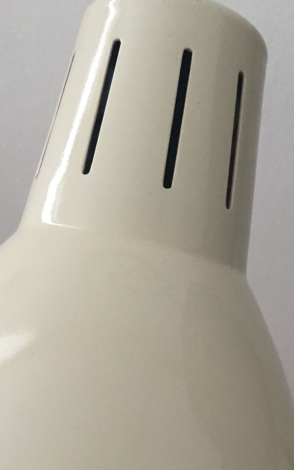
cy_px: 449
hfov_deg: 21.6
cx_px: 127
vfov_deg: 31.9
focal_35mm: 60
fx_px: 769
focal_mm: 4.15
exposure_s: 1/33
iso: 200
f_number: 2.2
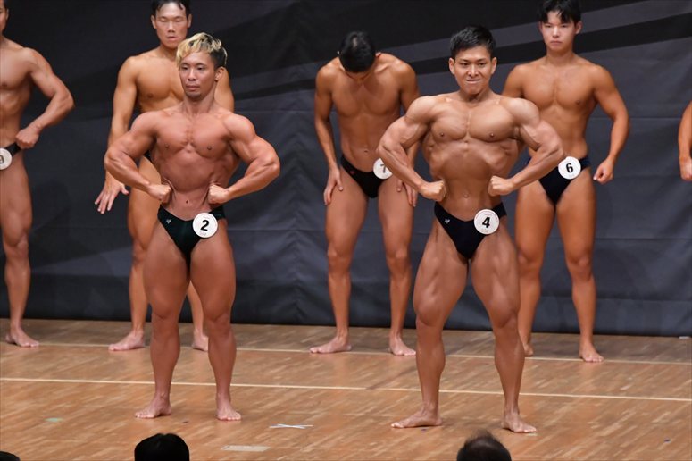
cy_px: 230
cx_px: 346
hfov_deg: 6.9
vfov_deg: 4.6
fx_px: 5764
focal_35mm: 300
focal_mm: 200
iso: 6400
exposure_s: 1/400
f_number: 5.6
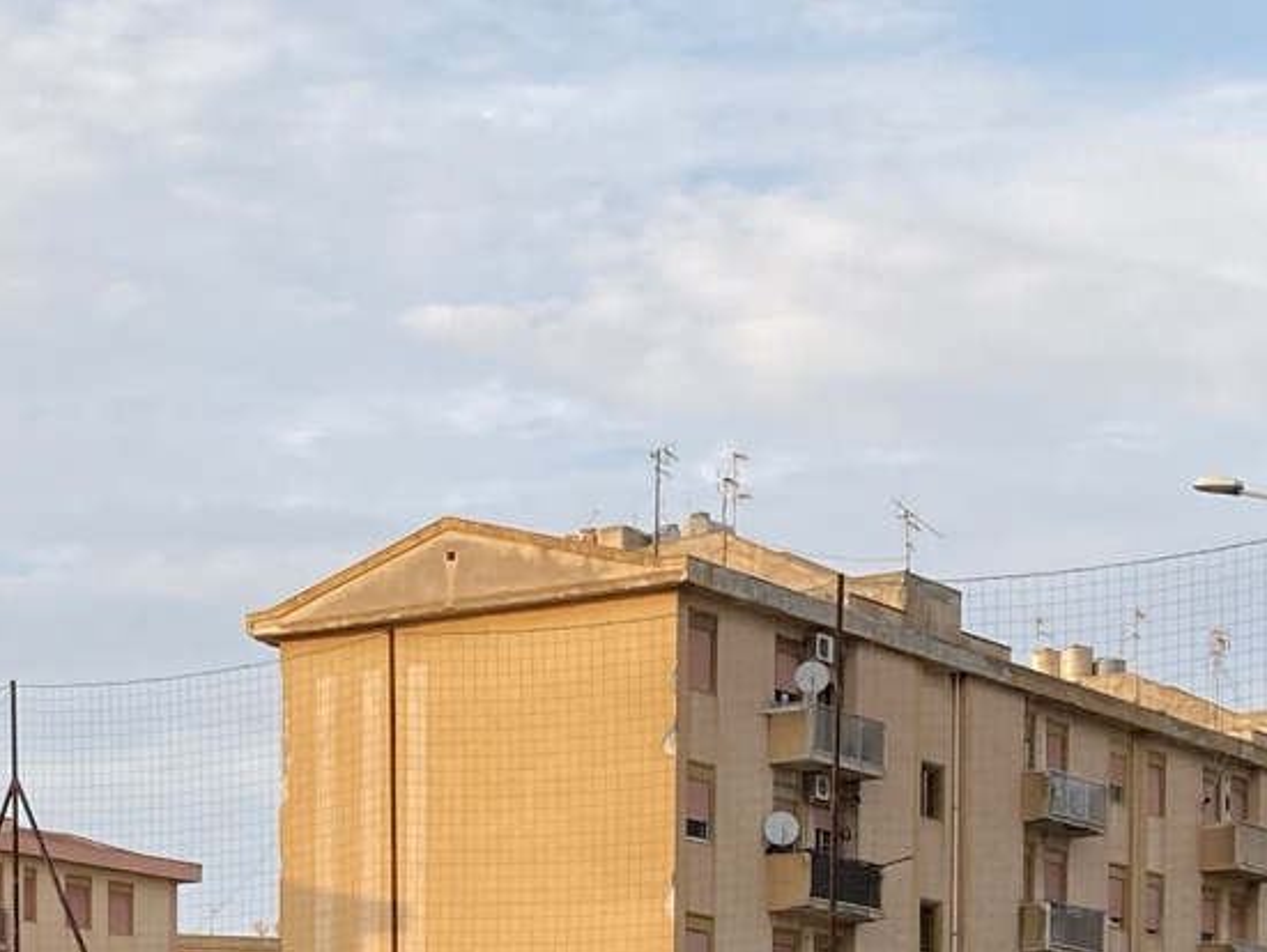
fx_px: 3809
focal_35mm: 104
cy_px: 1506
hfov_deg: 18.6
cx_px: 166
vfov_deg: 13.3
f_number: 1.8
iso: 20
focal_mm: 3.99
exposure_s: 1/540
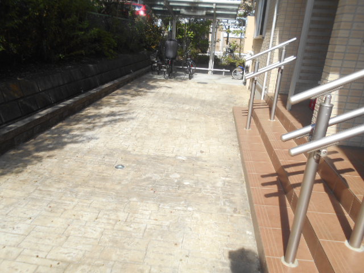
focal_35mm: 26
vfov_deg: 53.1
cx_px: 182
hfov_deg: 67.3
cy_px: 136
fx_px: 273
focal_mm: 4.6
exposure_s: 1/640
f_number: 3.2
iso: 80
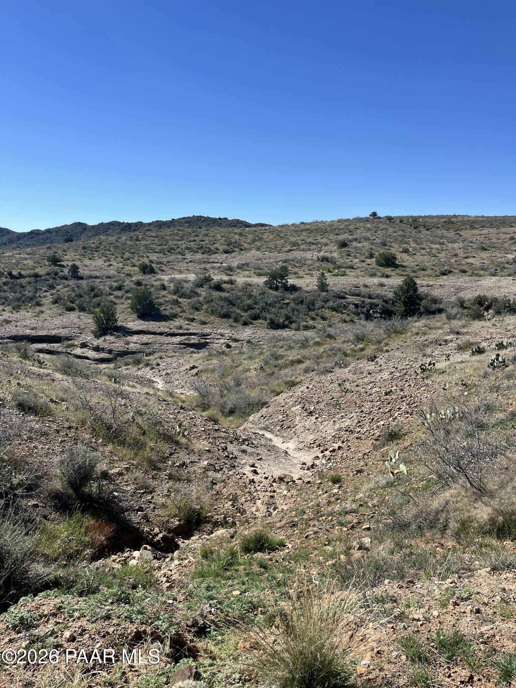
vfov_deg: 67.3
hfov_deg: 53.1
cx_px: 258
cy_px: 344
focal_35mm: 26
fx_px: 517
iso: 50
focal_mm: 5.1
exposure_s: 1/3413
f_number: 1.6
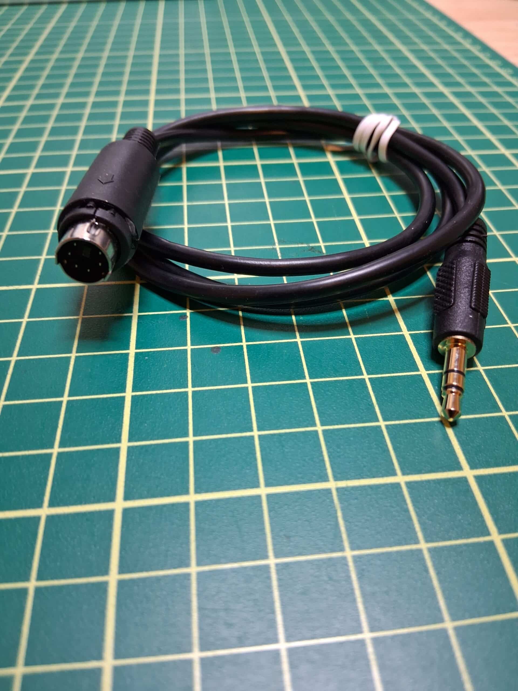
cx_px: 259
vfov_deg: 67.3
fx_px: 519
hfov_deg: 53.1
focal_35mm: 26
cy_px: 346
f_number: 1.8
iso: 250
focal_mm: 3.98
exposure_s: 1/60
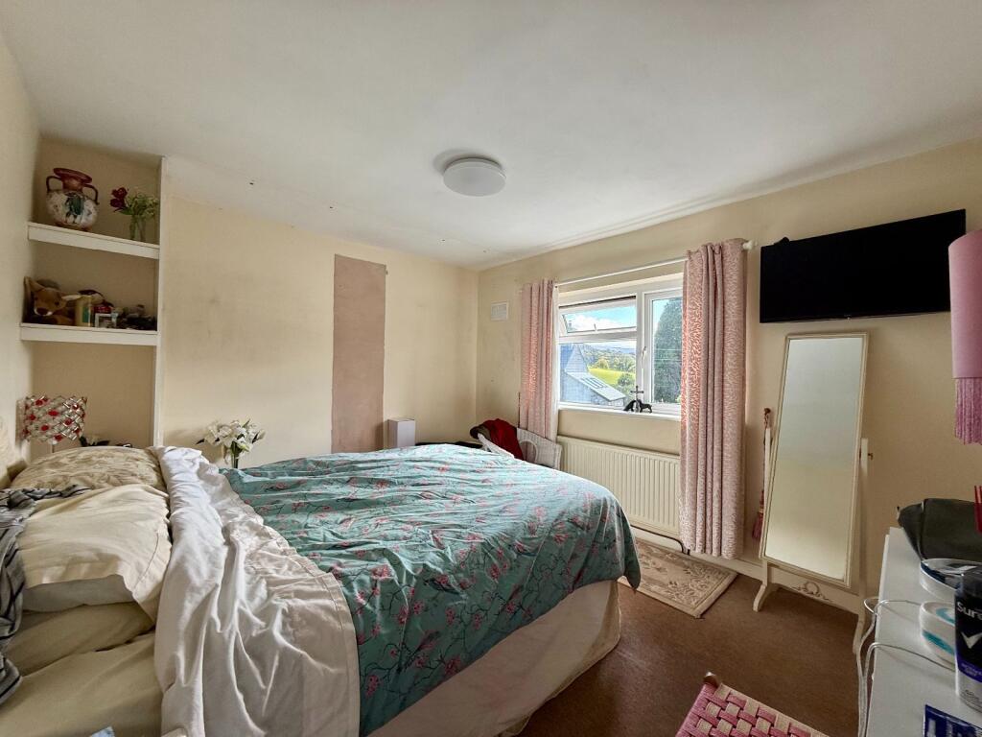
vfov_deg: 85.7
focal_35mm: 14
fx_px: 397
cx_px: 491
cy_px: 368
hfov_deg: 102.1
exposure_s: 1/149
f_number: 2.2
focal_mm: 2.22
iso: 64
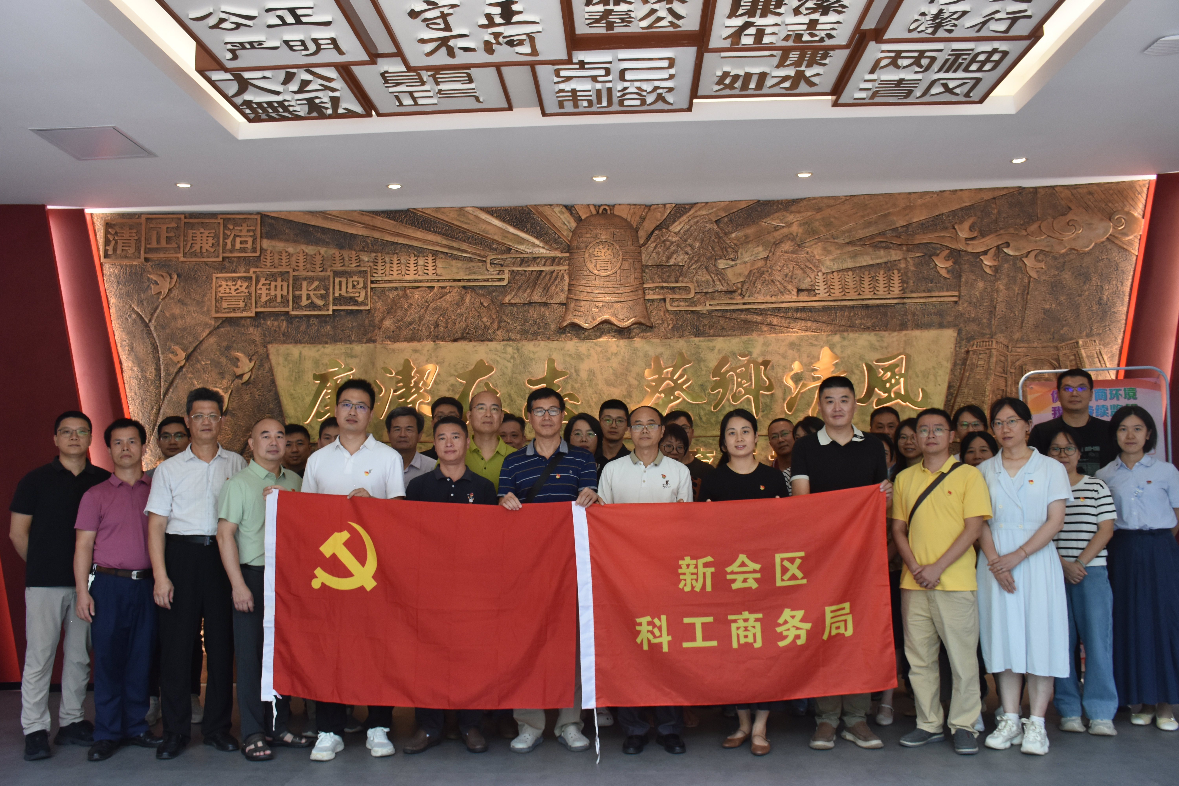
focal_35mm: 30
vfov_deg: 43.6
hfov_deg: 61.9
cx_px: 590
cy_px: 393
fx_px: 982
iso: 800
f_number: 5
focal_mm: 20
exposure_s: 1/100
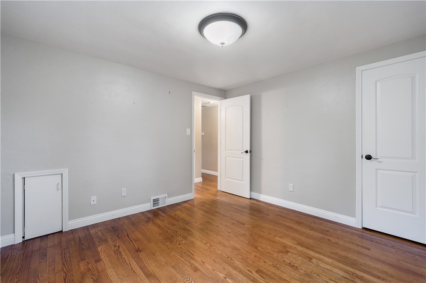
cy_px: 142
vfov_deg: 77.3
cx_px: 213
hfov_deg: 100.4
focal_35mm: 15
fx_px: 177
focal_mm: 15
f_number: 2.8
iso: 1600
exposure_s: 1/30
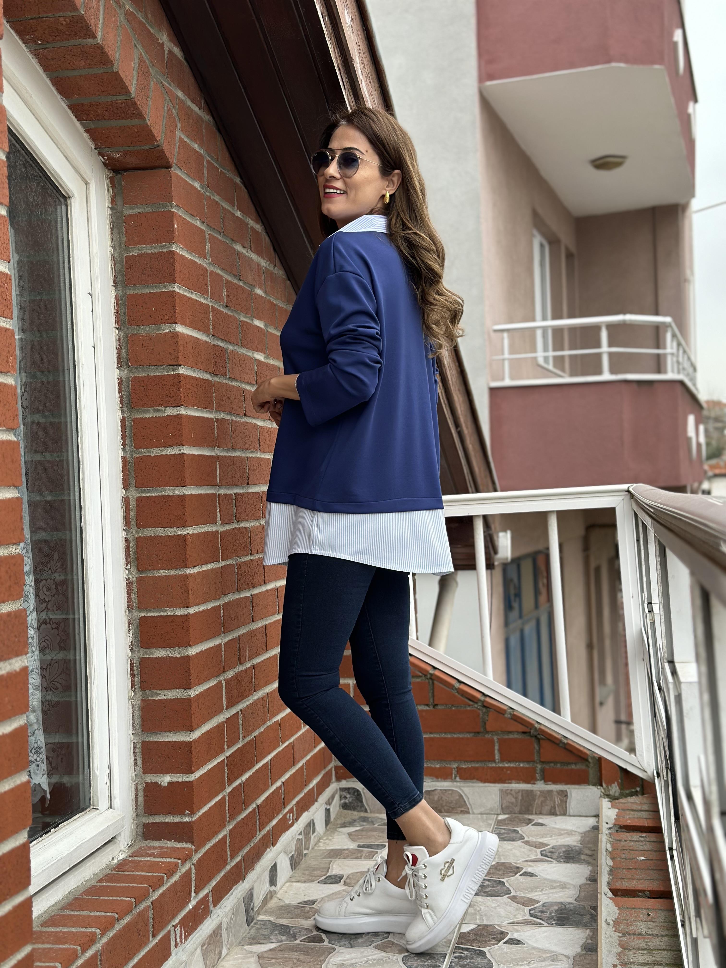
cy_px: 484
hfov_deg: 30.3
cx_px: 363
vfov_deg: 39.7
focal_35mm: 48
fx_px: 1342
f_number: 1.78
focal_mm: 6.86
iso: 80
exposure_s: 1/463
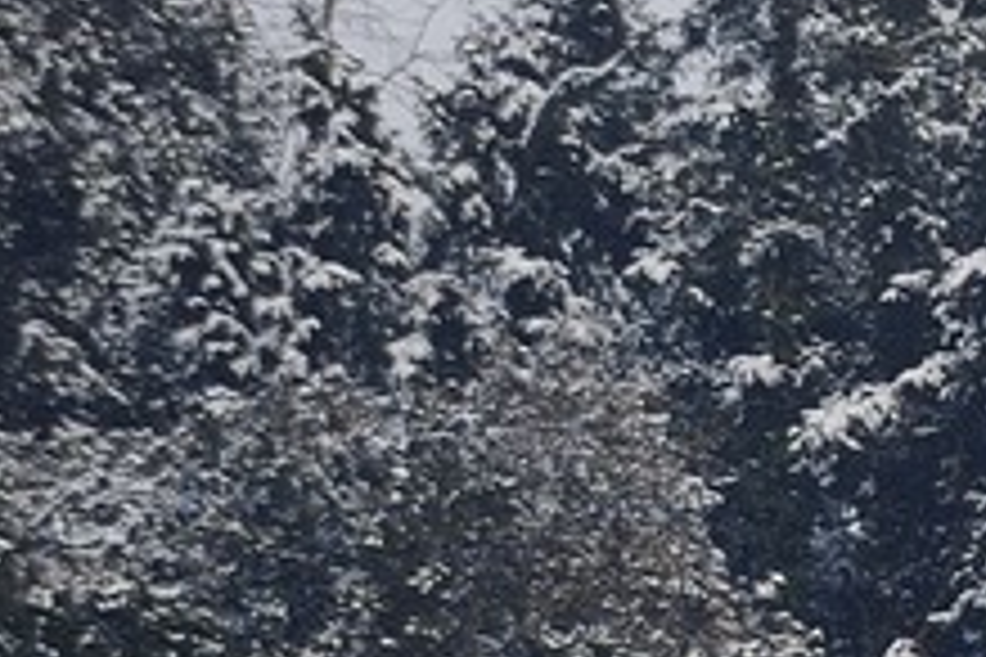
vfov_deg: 0.9
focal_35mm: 1459
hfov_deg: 1.4
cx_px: 3134
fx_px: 39957
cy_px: 1170
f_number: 5.6
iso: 200
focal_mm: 200
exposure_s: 1/160
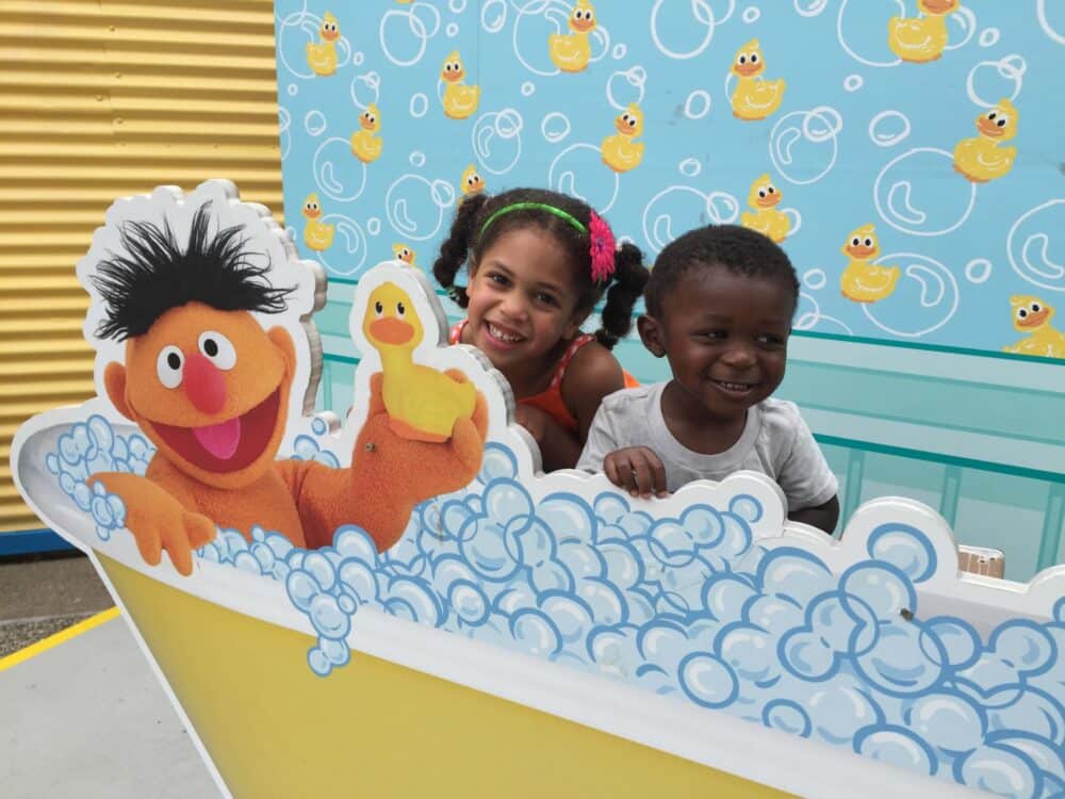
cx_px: 532
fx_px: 892
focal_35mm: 29
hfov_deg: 61.7
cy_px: 400
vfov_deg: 48.2
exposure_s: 1/989
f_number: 2.2
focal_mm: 4.15
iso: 32
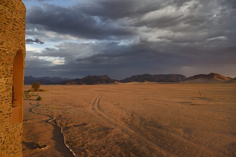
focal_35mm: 30
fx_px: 197
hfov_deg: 61.9
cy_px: 78
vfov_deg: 43.6
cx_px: 118
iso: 200
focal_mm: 30
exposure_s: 1/320
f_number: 5.6
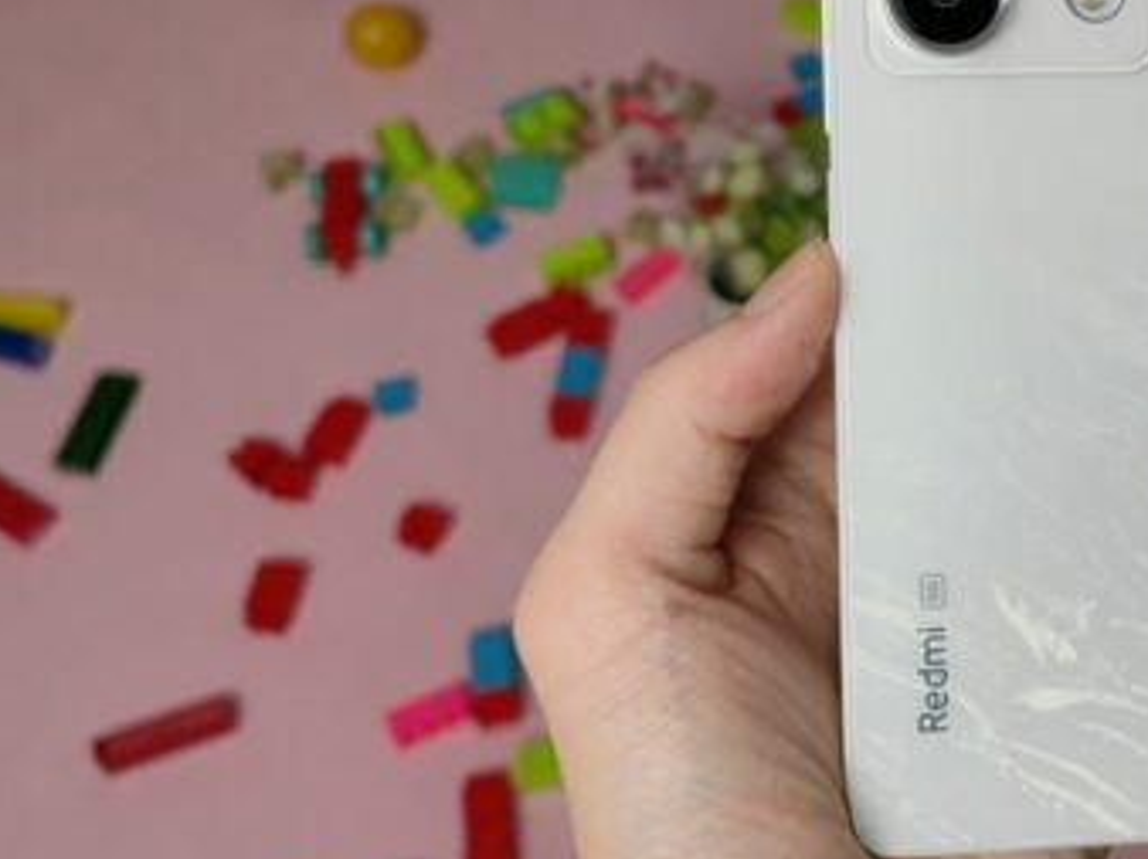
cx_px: 1009
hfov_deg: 37.4
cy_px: 241
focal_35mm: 48
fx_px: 1591
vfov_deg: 29.9
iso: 160
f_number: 1.8
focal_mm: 5.54
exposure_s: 1/673
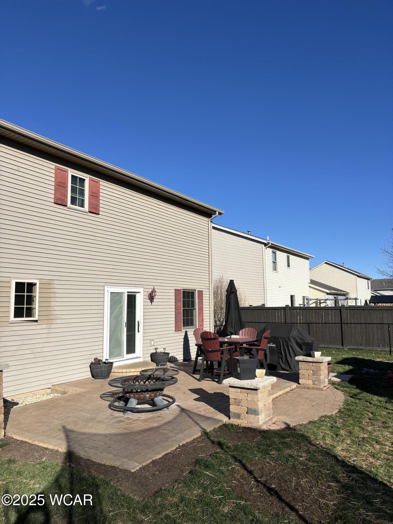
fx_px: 394
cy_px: 262
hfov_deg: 53.1
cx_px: 196
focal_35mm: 26
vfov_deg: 67.3
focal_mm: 5.96
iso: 50
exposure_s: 1/5076
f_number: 1.6
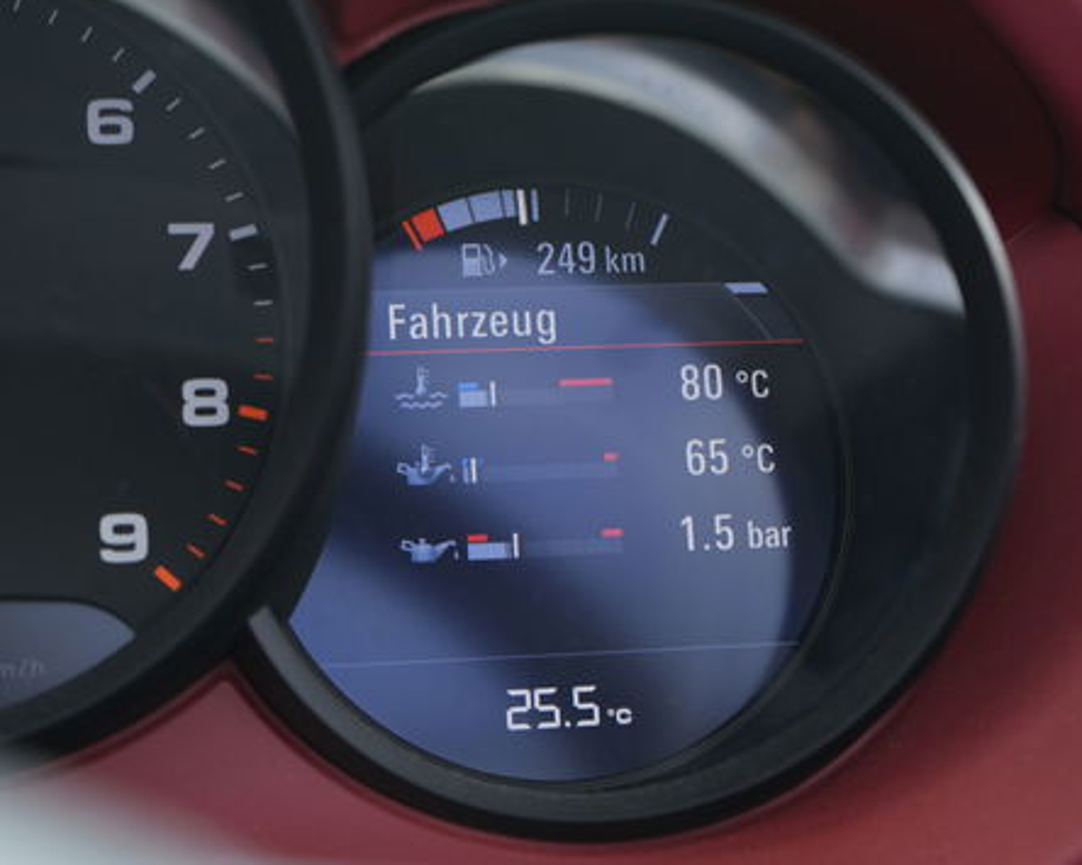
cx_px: 585
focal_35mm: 78
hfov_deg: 24.4
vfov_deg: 19.7
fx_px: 2497
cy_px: 397
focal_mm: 48
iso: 125
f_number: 4.5
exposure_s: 1/40
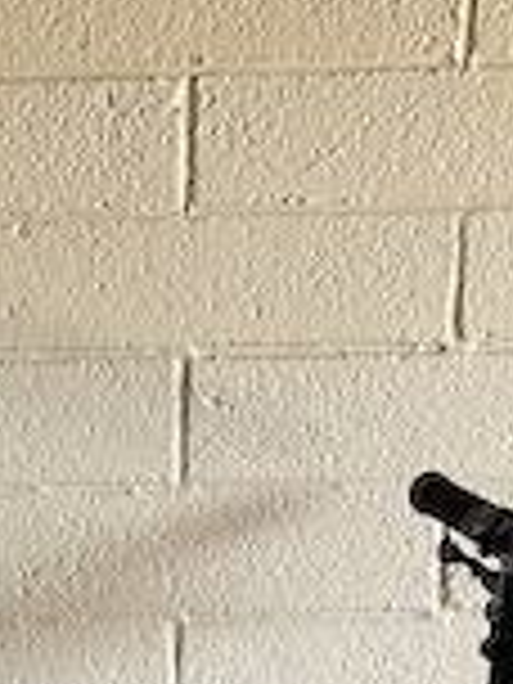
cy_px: 972
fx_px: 2707
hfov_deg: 10.4
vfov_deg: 13.7
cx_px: -288
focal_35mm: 137
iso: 80
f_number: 1.6
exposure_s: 1/121
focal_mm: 5.1
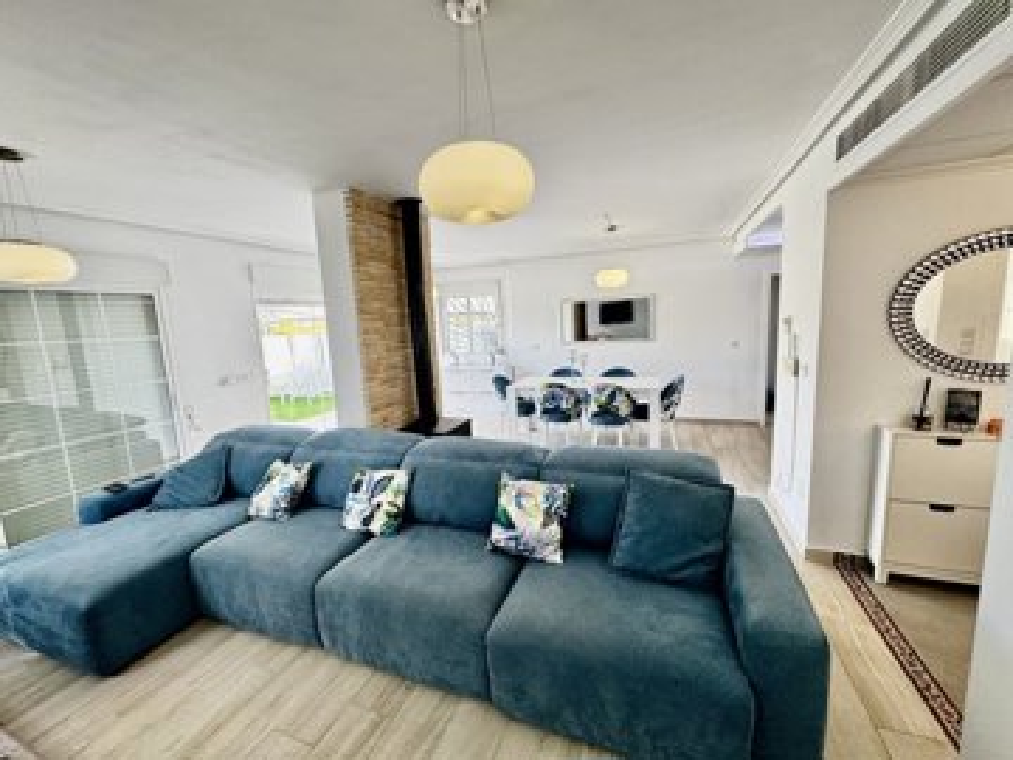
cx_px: 506
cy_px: 380
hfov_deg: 102.1
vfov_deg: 85.7
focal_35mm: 14
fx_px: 410
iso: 100
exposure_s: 1/100
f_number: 2.2
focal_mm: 2.22
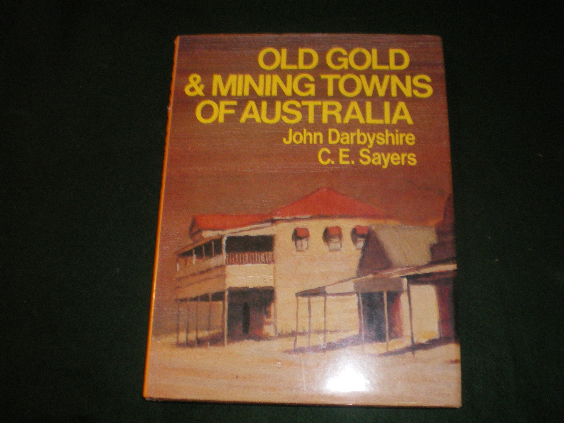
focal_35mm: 38
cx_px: 282
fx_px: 619
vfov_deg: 37.7
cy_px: 212
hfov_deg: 49.0
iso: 400
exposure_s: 1/50
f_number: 4.6
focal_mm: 6.3
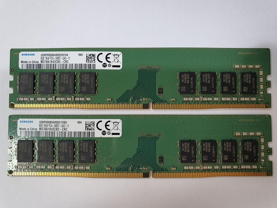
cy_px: 104
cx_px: 138
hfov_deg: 67.3
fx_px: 208
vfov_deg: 53.1
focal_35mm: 26
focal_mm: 4.3
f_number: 2.4
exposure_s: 1/60
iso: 200
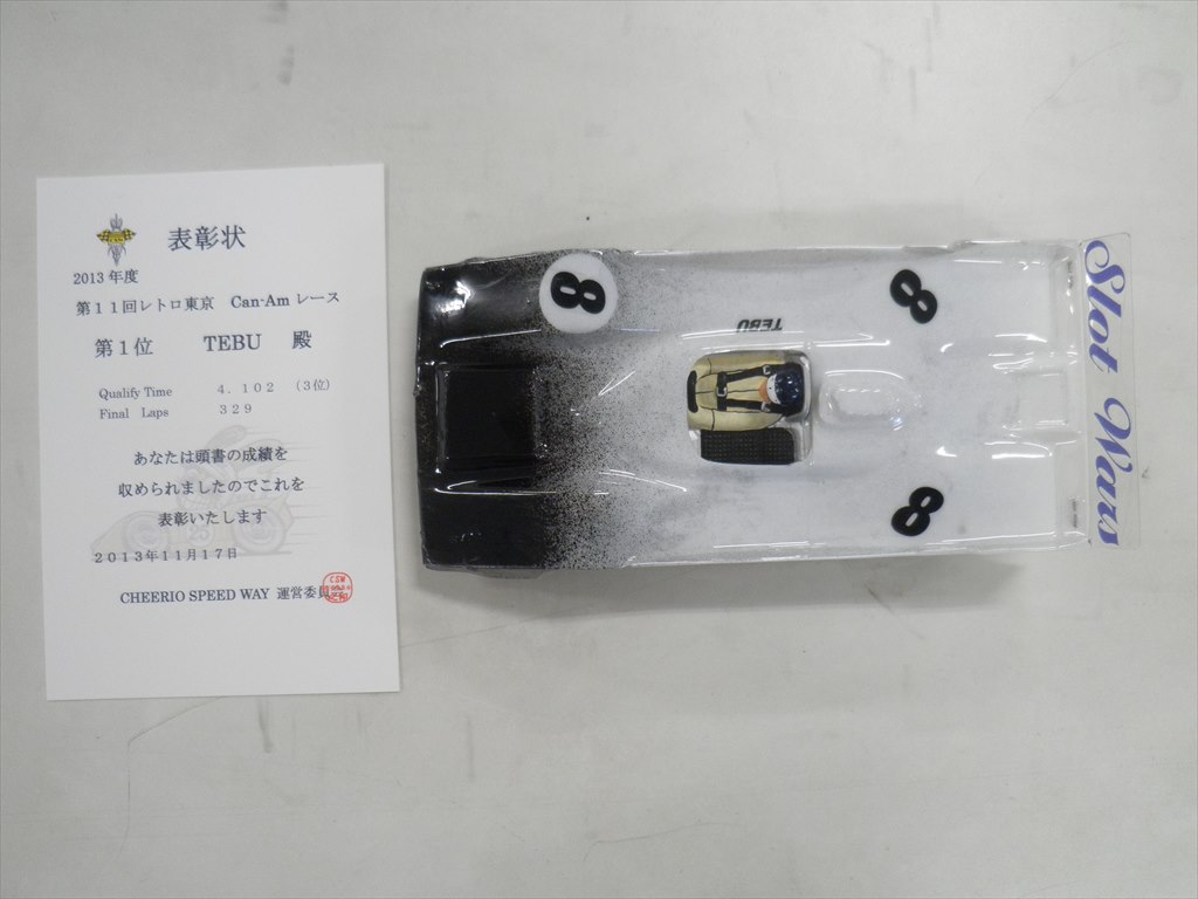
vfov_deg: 49.7
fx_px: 969
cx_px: 599
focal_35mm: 28
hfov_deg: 63.4
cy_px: 450
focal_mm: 5
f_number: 3.2
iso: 200
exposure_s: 1/25
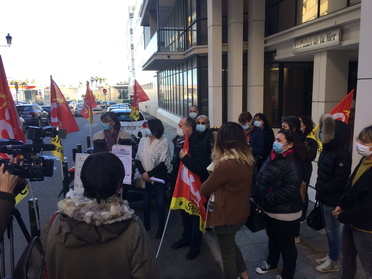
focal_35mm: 29
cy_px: 140
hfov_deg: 61.7
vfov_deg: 48.2
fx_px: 312
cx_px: 186
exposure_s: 1/258
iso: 32
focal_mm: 4.15
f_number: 2.2
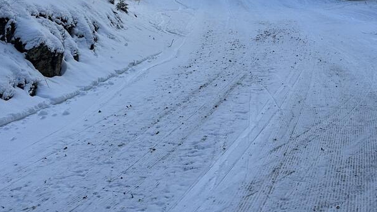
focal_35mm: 45
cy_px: -54
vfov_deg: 23.8
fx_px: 450
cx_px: 220
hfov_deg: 45.3
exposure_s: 1/918
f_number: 1.78
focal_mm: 6.86
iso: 80
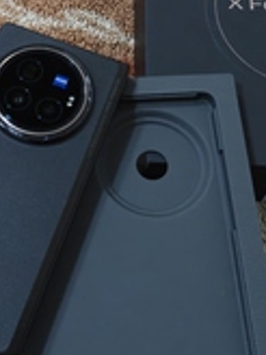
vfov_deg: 30.3
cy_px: 174
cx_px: 64
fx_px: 656
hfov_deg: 22.7
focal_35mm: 64
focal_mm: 6.06
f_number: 1.6
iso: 1000
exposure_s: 1/120
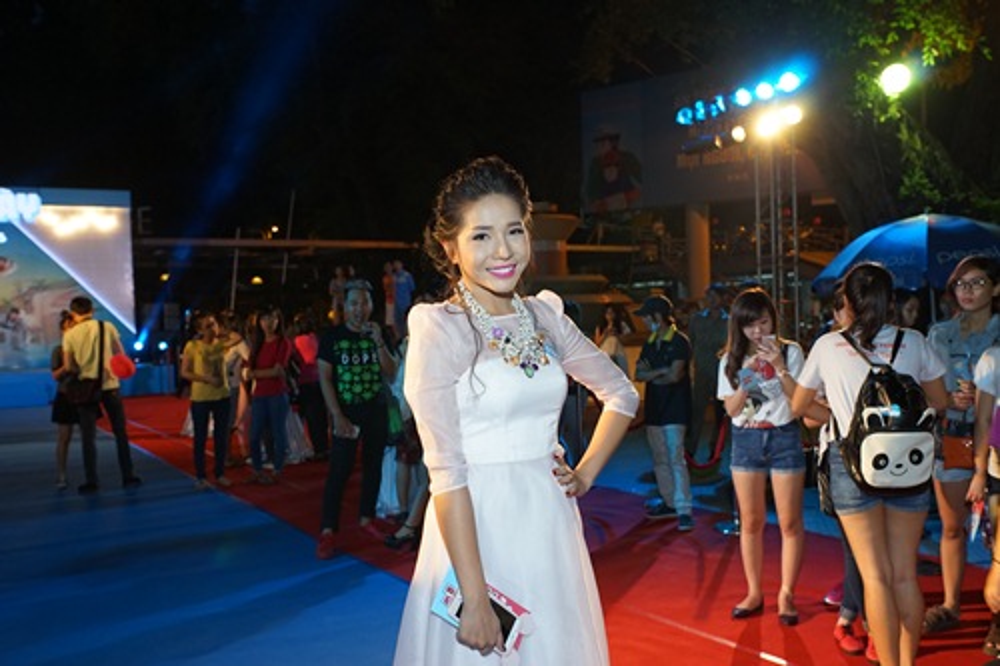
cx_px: 500
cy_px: 333
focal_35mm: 35
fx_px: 972
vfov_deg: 37.8
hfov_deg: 54.5
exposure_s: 1/100
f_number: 3.5
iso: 1250
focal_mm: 35
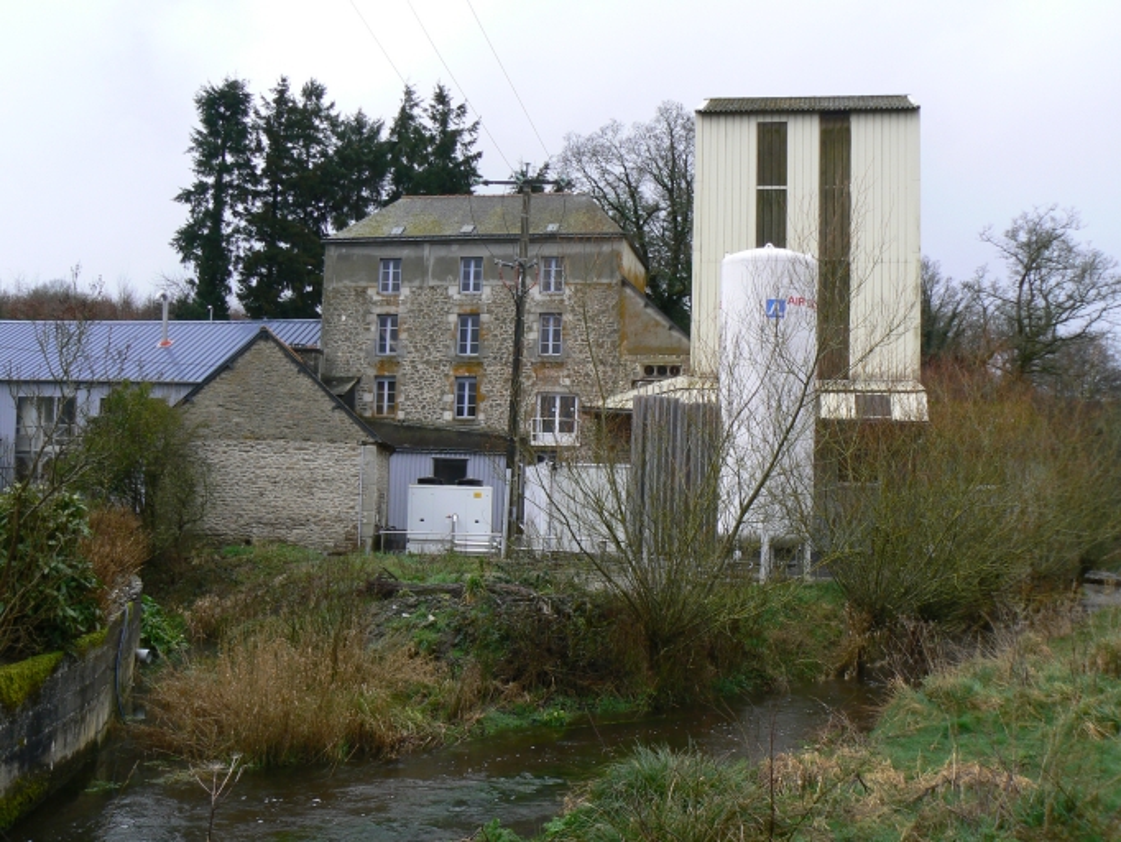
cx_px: 560
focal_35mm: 36
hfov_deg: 51.3
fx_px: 1166
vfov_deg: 39.7
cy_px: 421
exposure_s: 1/160
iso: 80
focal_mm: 6
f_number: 5.6
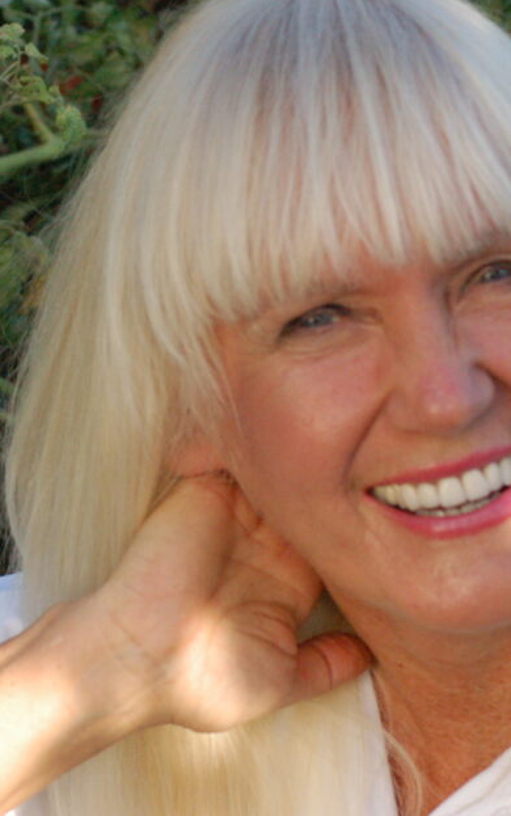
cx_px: 52
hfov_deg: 6.8
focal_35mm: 192
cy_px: 393
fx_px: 4273
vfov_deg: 10.9
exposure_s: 1/1000
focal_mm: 80
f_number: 8
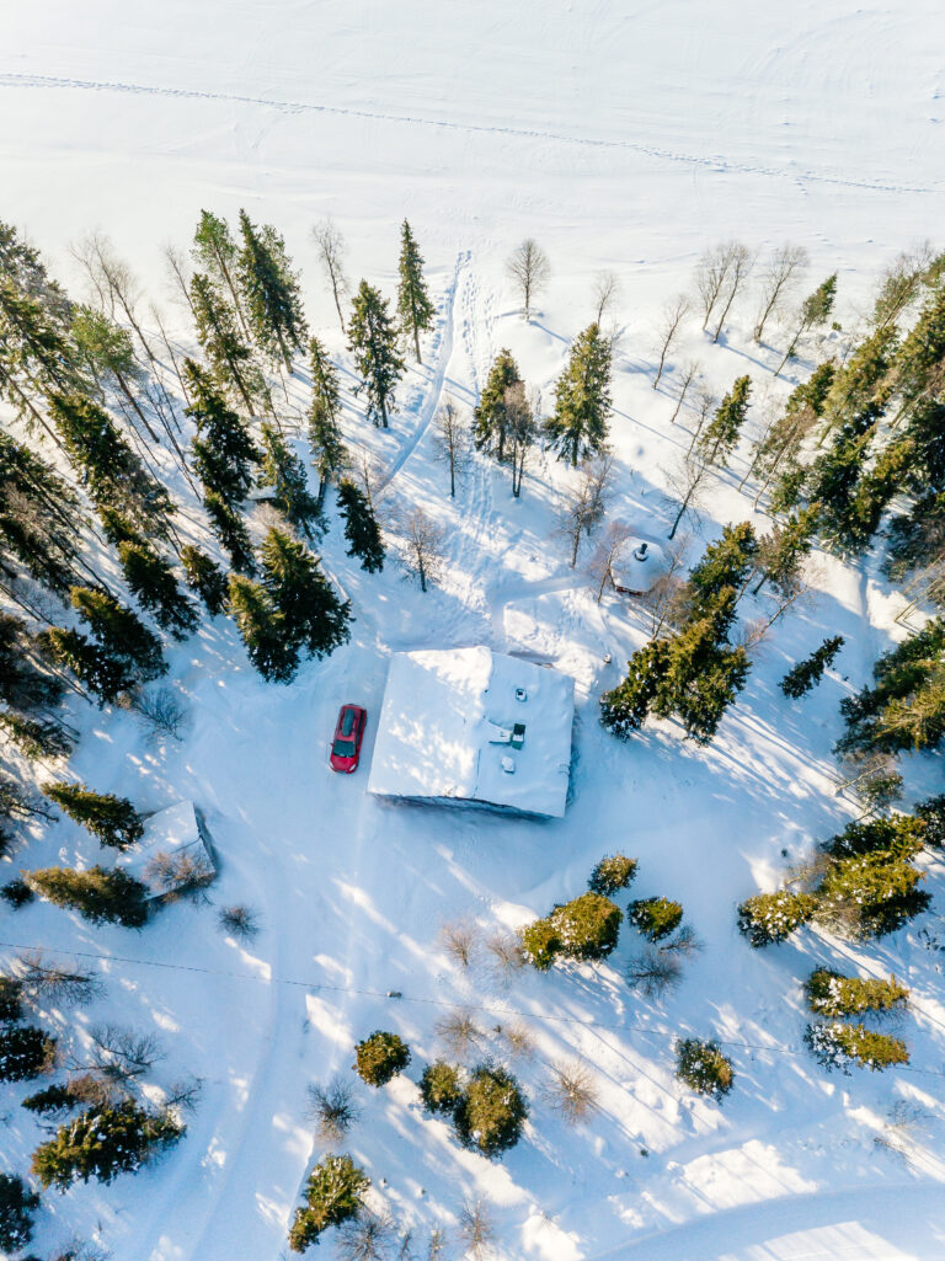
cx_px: 472
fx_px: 947
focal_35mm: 26
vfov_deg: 67.3
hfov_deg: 53.0
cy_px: 630
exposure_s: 1/2300
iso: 100
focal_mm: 4.7
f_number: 2.2
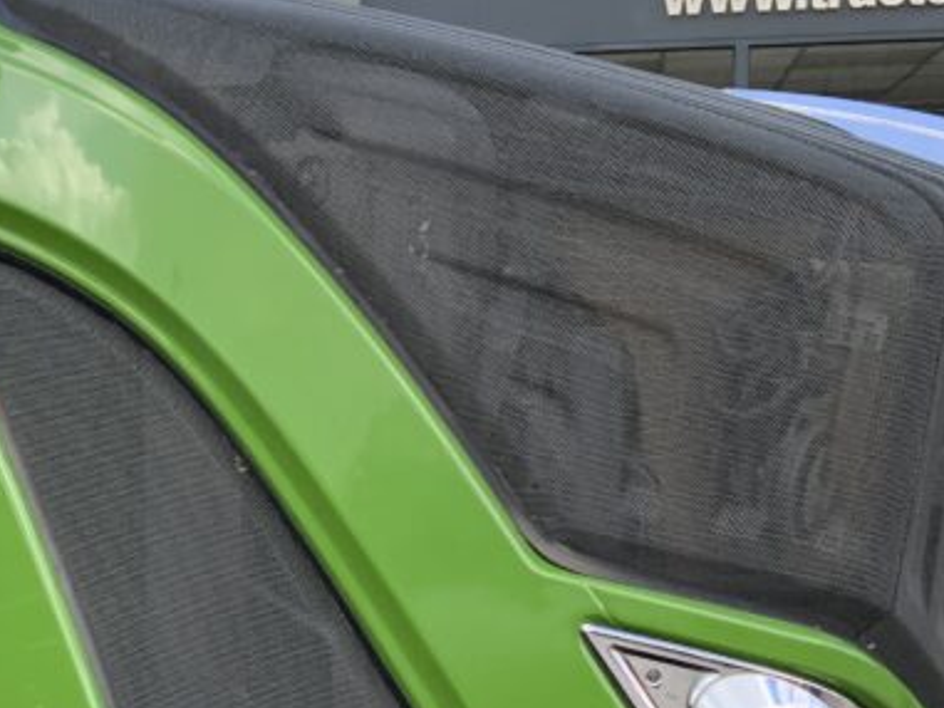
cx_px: 253
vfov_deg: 18.9
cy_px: 455
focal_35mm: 78
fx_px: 2128
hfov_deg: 24.8
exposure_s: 1/274
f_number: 1.8
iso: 16
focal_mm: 3
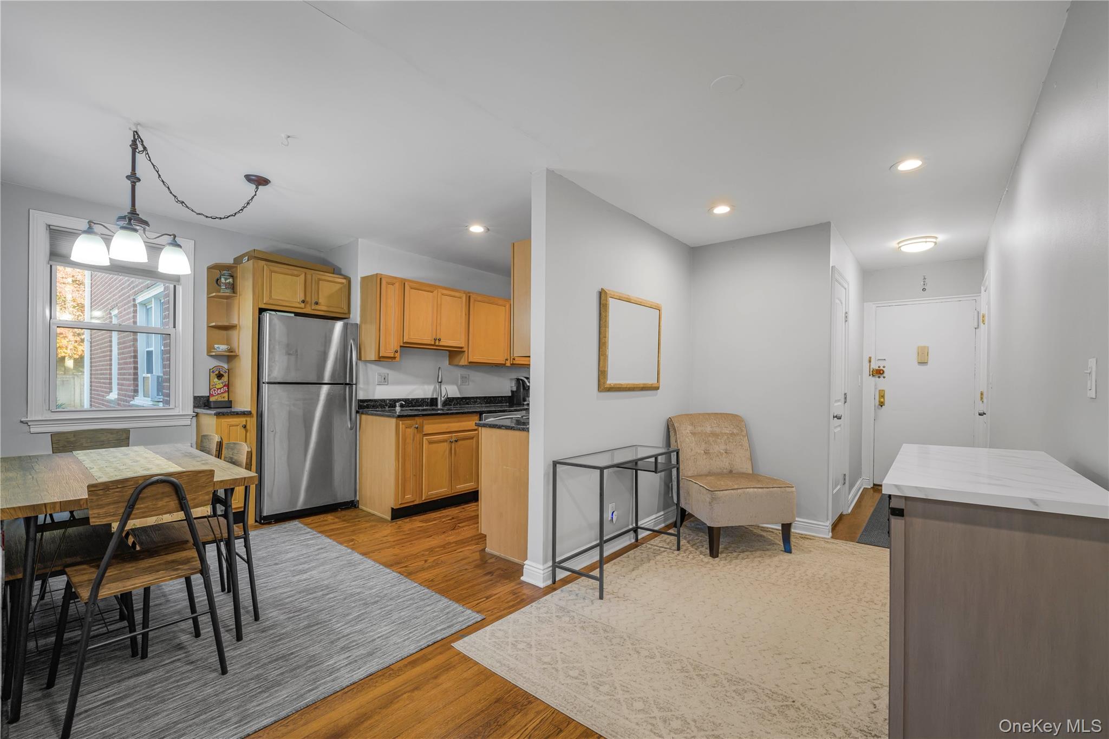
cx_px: 554
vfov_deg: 81.2
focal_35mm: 14
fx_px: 431
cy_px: 370
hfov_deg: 104.3
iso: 250
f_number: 9
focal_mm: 14
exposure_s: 1/5
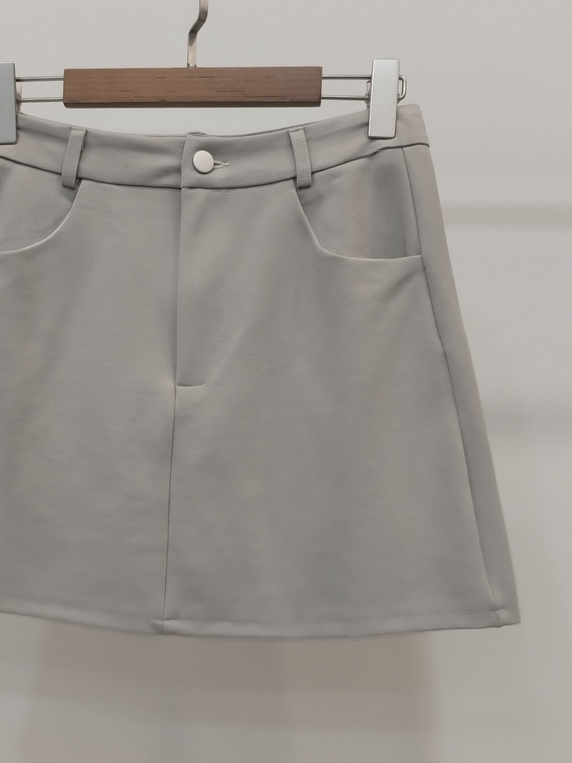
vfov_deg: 41.4
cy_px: 523
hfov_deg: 31.7
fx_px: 992
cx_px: 150
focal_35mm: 45
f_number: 1.8
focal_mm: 4.75
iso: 253
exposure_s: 1/60
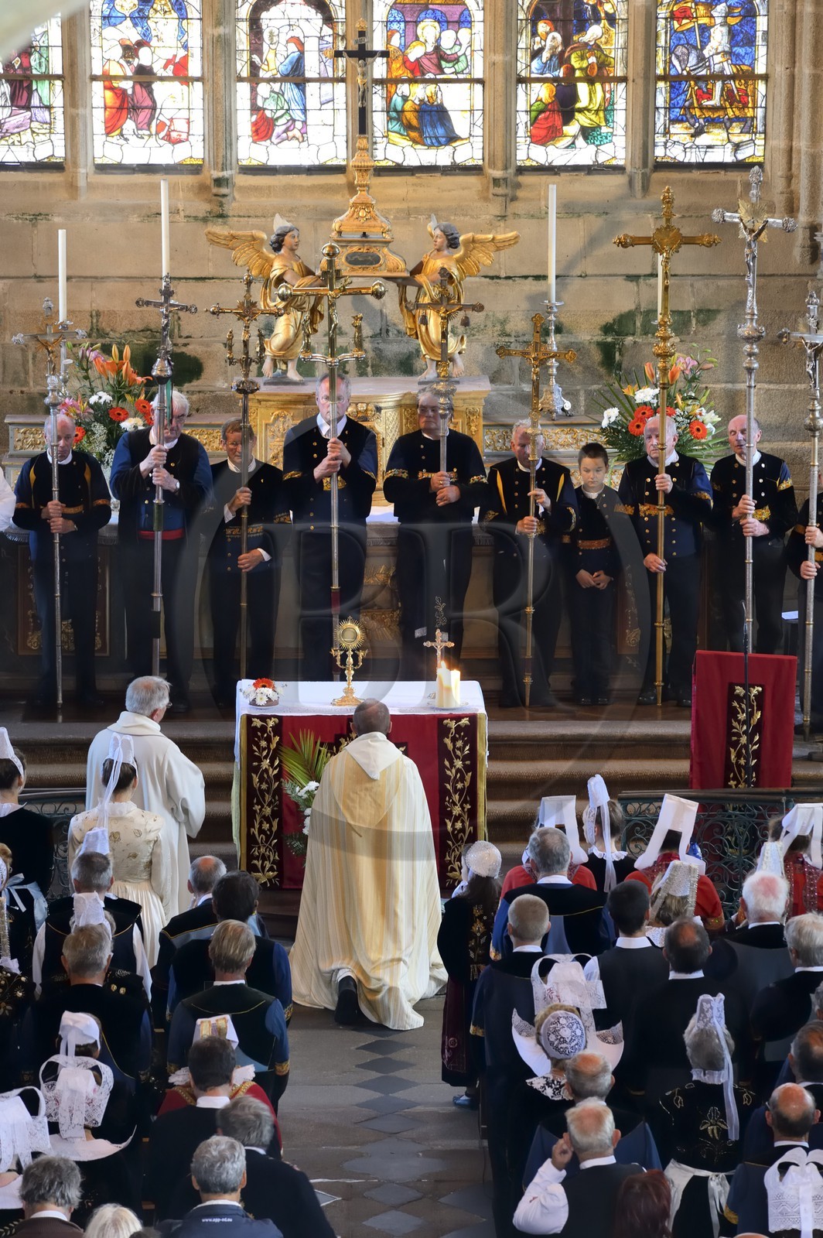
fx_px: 6183
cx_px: 412
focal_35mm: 180
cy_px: 619
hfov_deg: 7.6
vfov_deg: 11.4
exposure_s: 1/6
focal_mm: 180
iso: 1600
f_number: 8
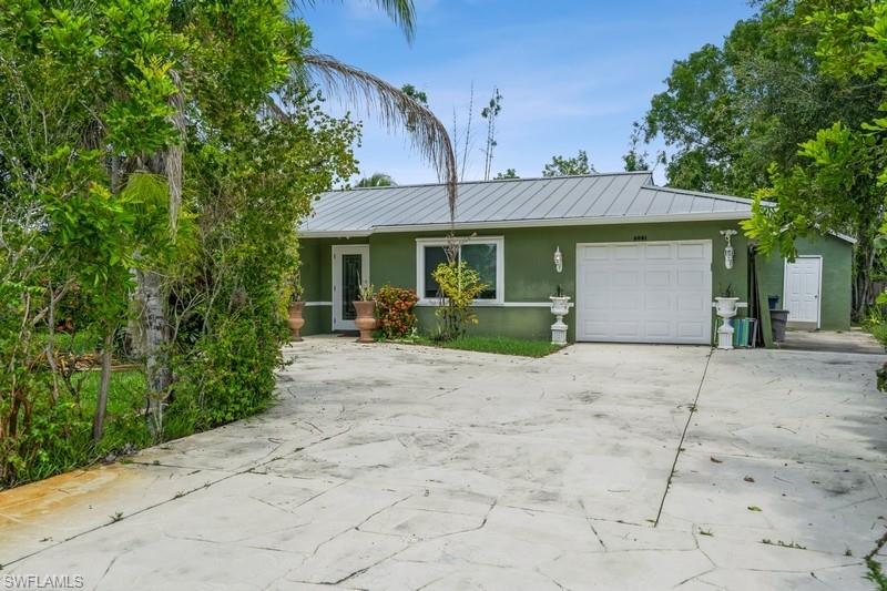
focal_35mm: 30
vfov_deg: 43.6
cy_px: 296
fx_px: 739
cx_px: 444
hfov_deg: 61.9
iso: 200
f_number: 8
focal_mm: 30
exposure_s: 1/320
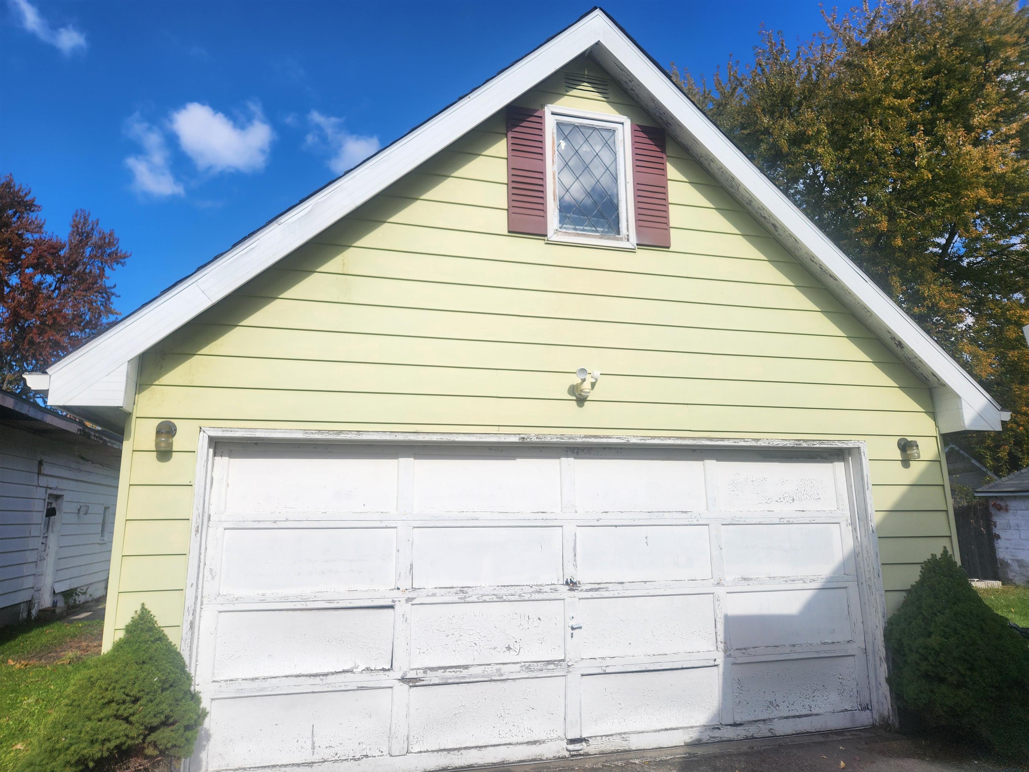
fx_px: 684
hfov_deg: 73.9
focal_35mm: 23
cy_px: 386
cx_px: 514
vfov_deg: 58.9
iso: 20
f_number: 1.8
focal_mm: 5.4
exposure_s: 1/3409
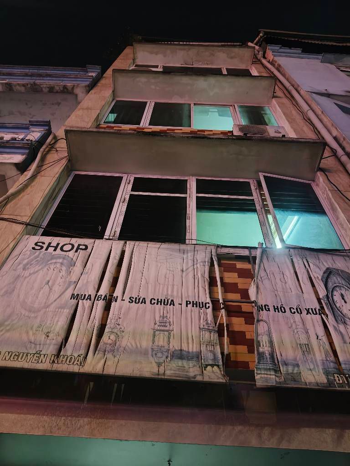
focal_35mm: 26
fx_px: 351
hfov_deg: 53.1
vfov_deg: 67.3
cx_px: 175
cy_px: 233
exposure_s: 1/20
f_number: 1.8
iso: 2500
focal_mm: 4.84
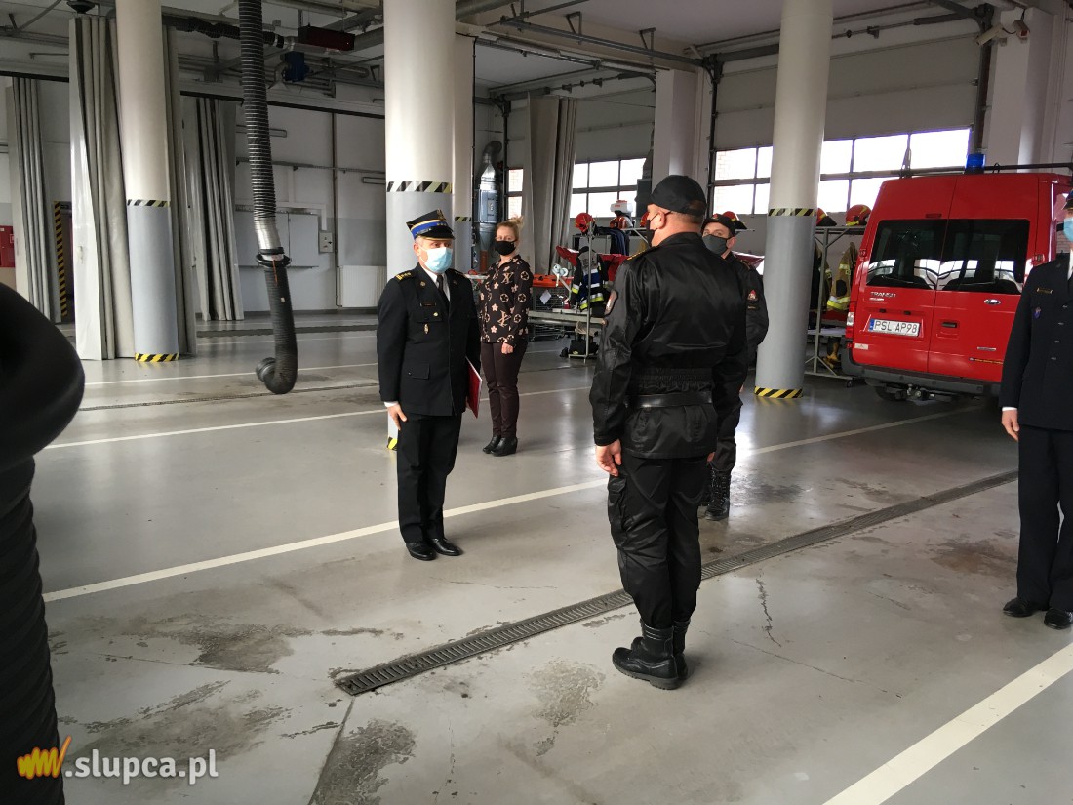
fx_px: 899
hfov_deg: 61.7
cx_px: 536
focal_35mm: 29
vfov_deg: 48.2
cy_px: 402
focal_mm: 4.15
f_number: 2.2
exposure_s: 1/33
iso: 80
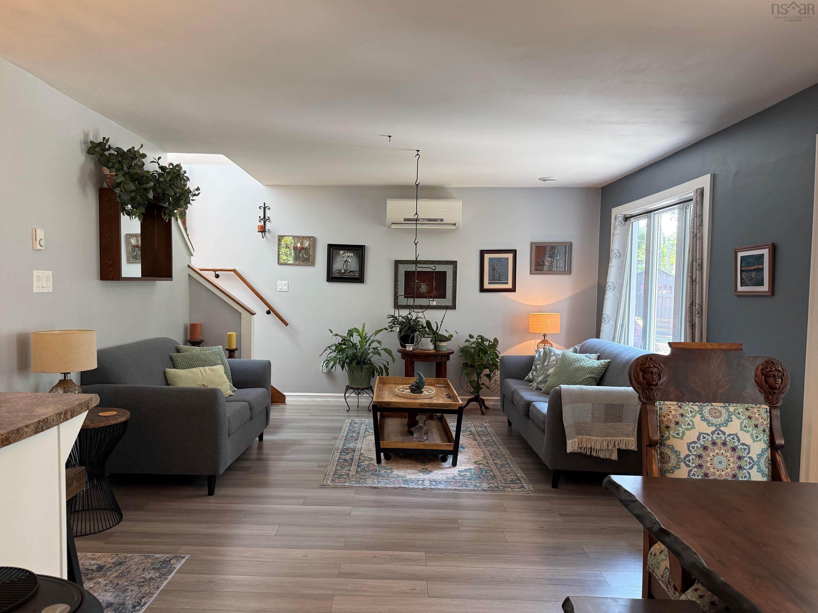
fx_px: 591
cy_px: 313
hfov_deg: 69.4
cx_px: 393
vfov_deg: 54.9
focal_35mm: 25
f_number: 1.78
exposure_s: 1/120
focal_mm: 6.76
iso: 200
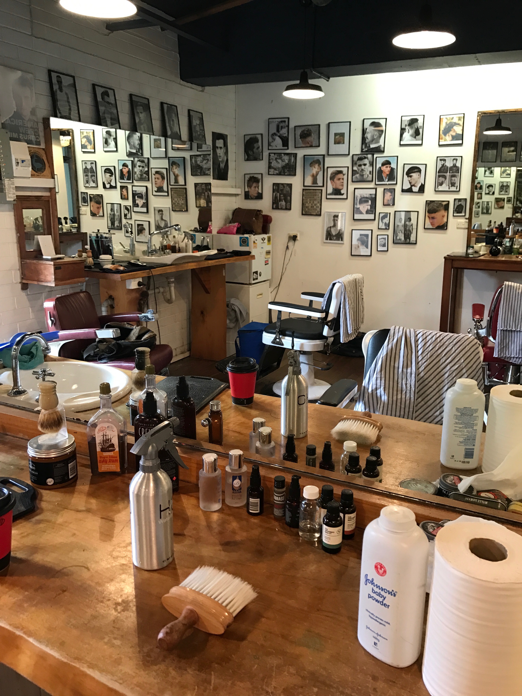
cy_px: 348
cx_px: 261
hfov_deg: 49.7
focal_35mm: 28
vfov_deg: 63.4
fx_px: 563
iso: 40
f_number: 1.8
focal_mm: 3.99
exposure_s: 1/17
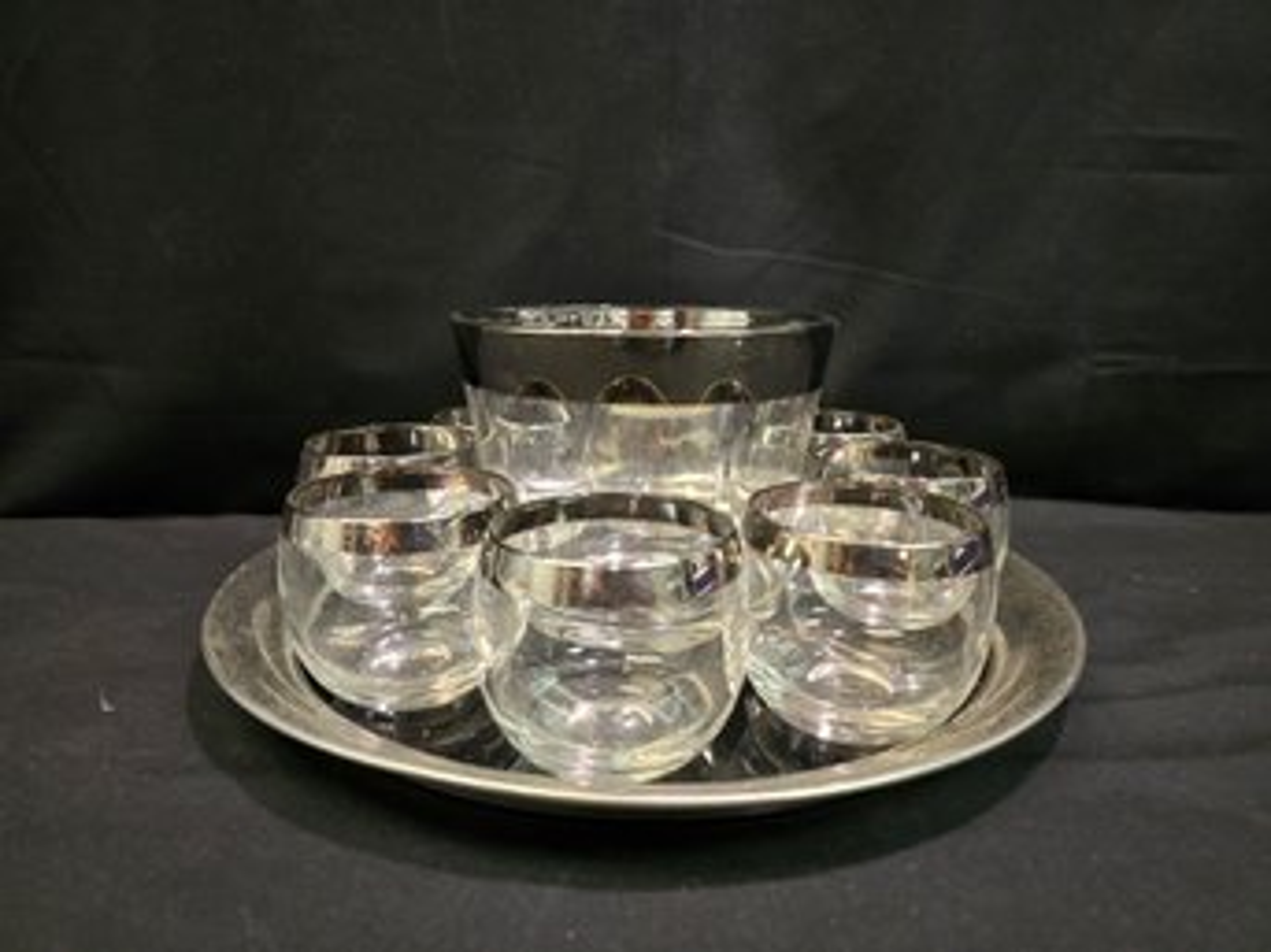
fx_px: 844
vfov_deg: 58.8
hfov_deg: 73.9
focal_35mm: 23
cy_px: 476
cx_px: 636
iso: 1000
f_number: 1.7
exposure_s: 1/60
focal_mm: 6.3
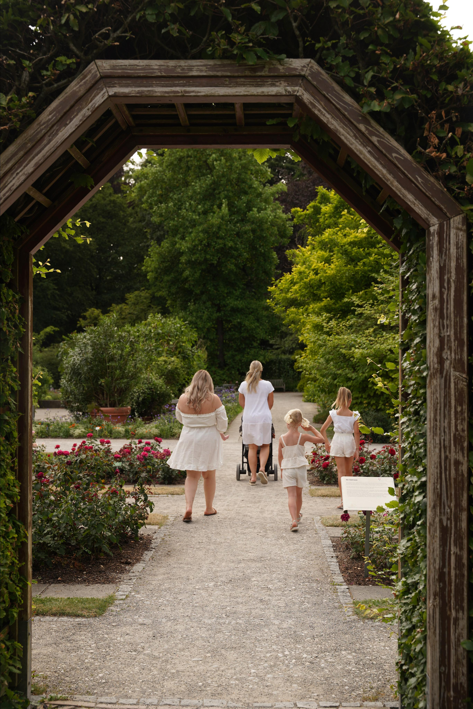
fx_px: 878
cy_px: 354
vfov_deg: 44.0
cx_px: 236
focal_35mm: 45
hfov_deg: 30.1
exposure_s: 1/320
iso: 200
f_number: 4.5
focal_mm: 44.6
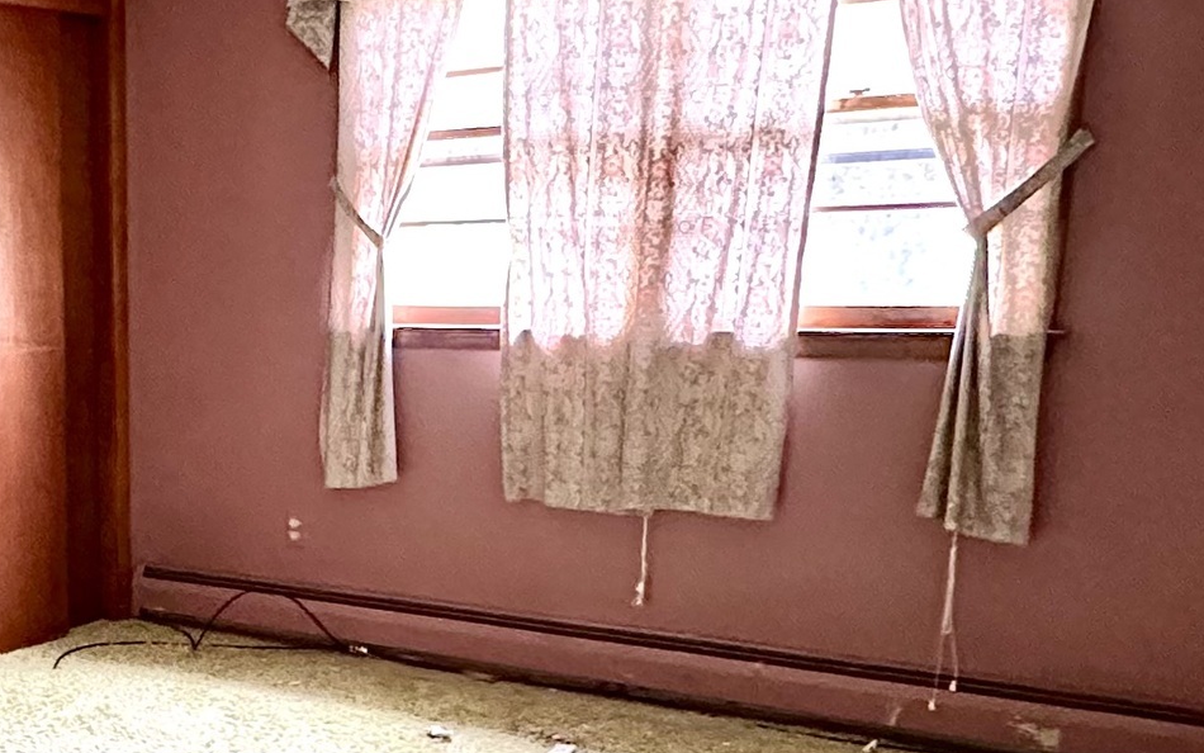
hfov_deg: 37.7
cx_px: 20
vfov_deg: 26.3
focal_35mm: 48
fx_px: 1575
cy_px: 617
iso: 800
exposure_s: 1/60
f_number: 2.2
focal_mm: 2.22
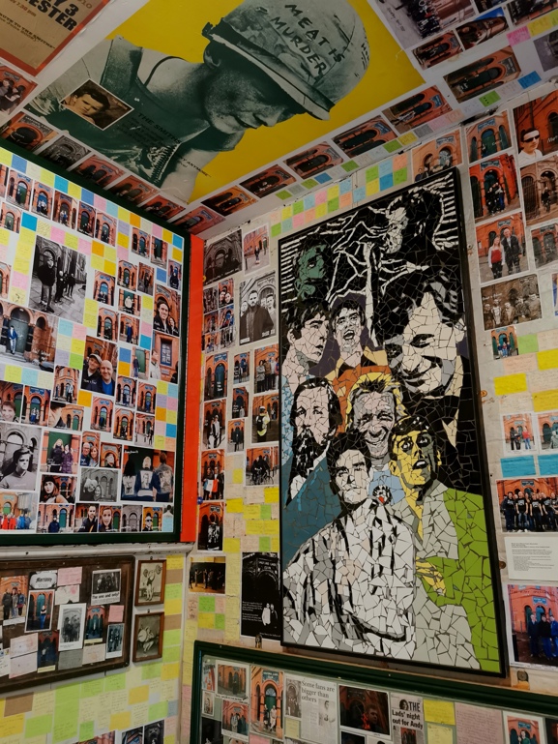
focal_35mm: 27
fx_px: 580
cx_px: 279
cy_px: 372
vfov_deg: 65.3
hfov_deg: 51.4
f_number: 1.6
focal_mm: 5.56
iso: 400
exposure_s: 1/30
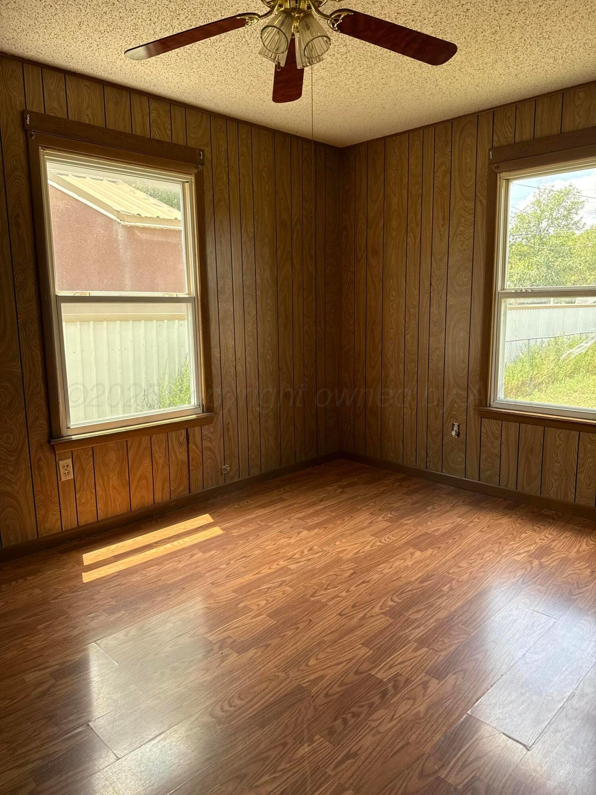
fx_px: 551
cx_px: 298
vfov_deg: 71.6
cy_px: 398
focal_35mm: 24
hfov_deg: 56.8
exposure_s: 1/350
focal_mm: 6.76
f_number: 1.78
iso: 100
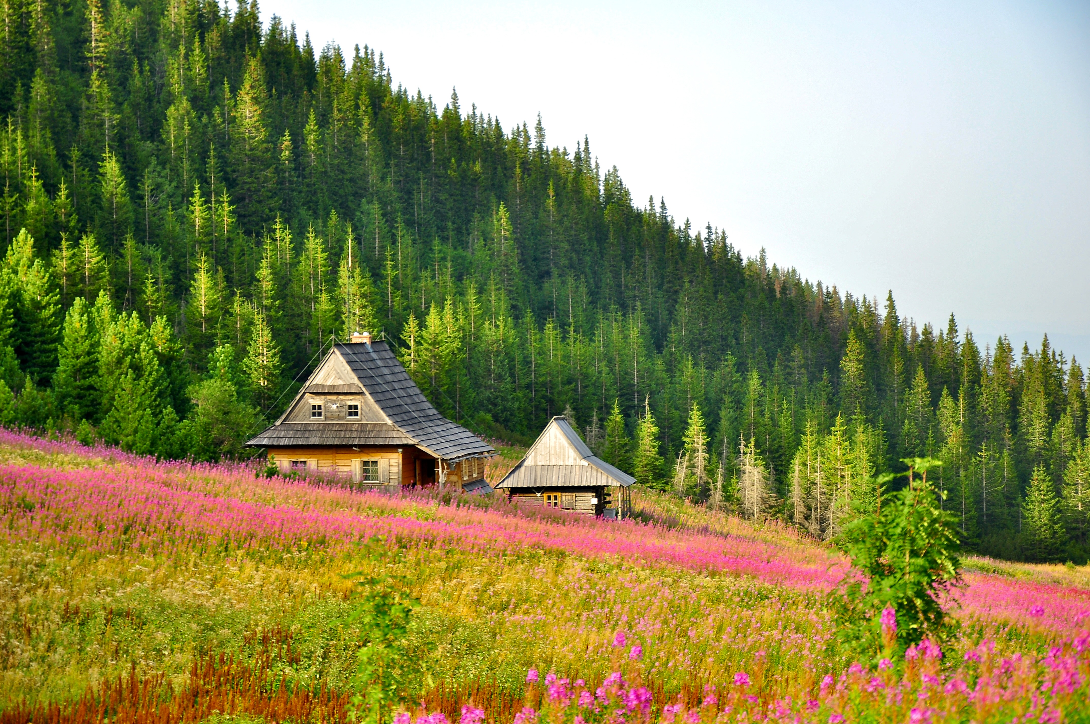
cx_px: 545
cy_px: 362
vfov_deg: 13.0
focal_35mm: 105
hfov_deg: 19.5
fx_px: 3175
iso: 100
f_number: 5.3
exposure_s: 1/125
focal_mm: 70
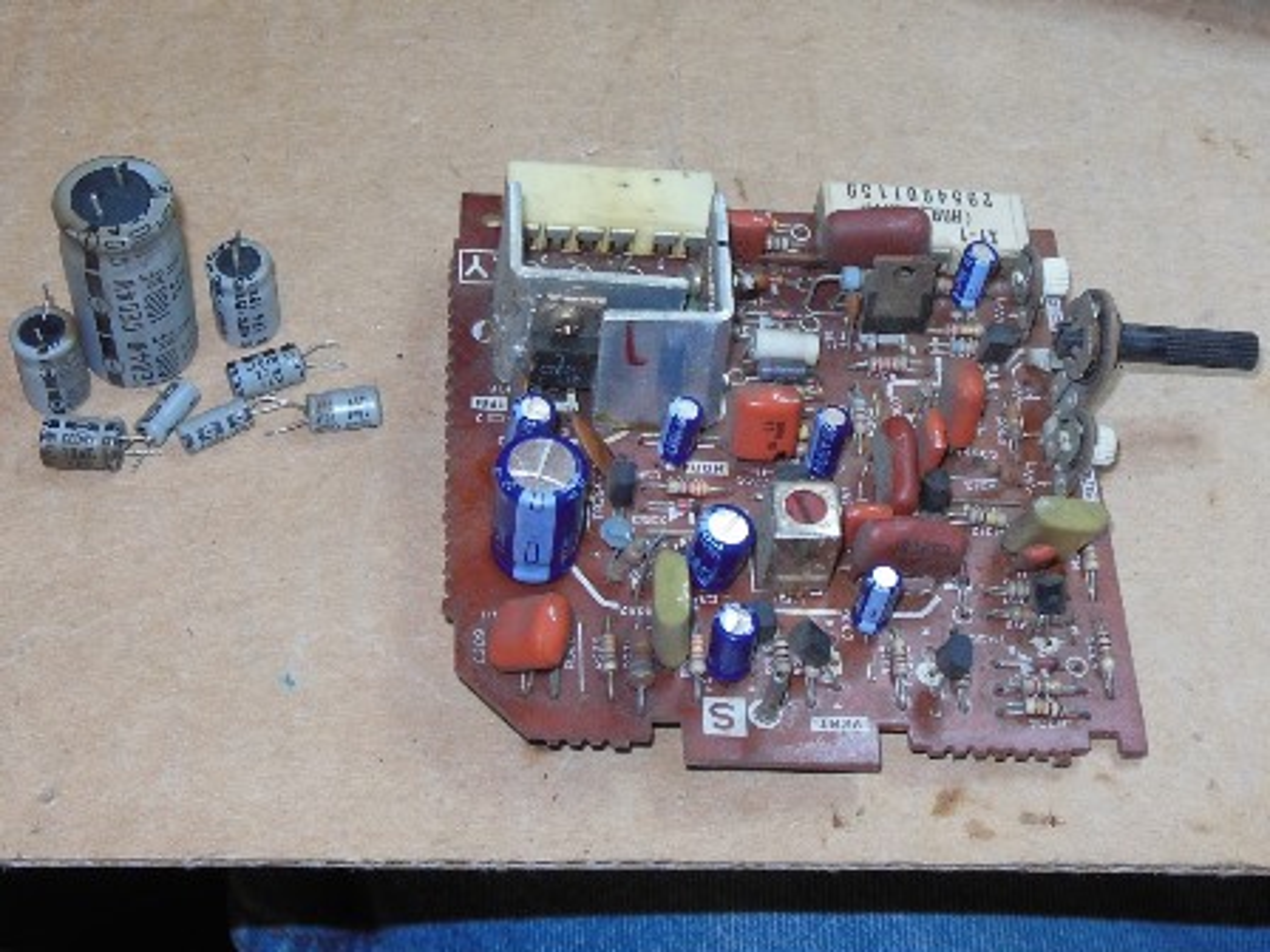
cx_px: 635
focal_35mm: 43
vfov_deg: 33.6
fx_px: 1578
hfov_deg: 43.9
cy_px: 476
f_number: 3.8
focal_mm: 7.7
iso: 125
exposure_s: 1/30
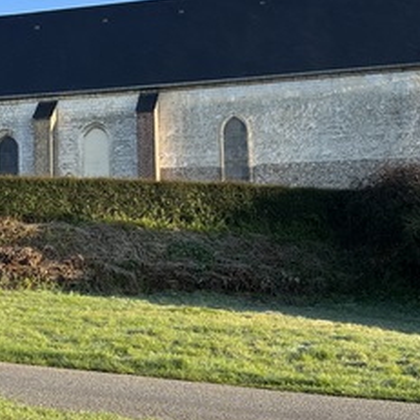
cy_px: 175
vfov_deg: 31.0
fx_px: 755
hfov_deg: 30.7
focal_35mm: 55
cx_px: 122
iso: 80
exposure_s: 1/1339
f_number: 1.78
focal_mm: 6.86
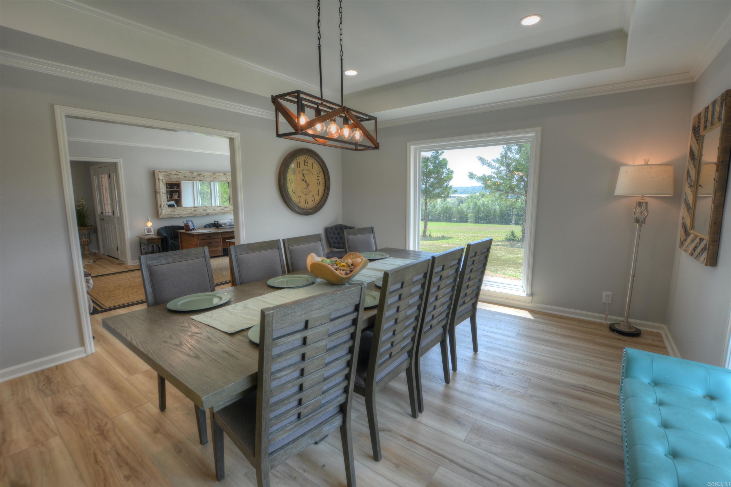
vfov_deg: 77.3
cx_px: 366
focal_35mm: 15
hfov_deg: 100.4
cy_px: 244
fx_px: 304
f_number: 7.1
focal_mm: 10
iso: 100
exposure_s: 1/25
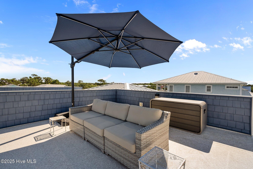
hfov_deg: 96.7
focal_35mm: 16
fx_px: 112
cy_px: 84
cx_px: 126
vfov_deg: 73.7
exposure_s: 1/2000
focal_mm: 16
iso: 200
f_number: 4
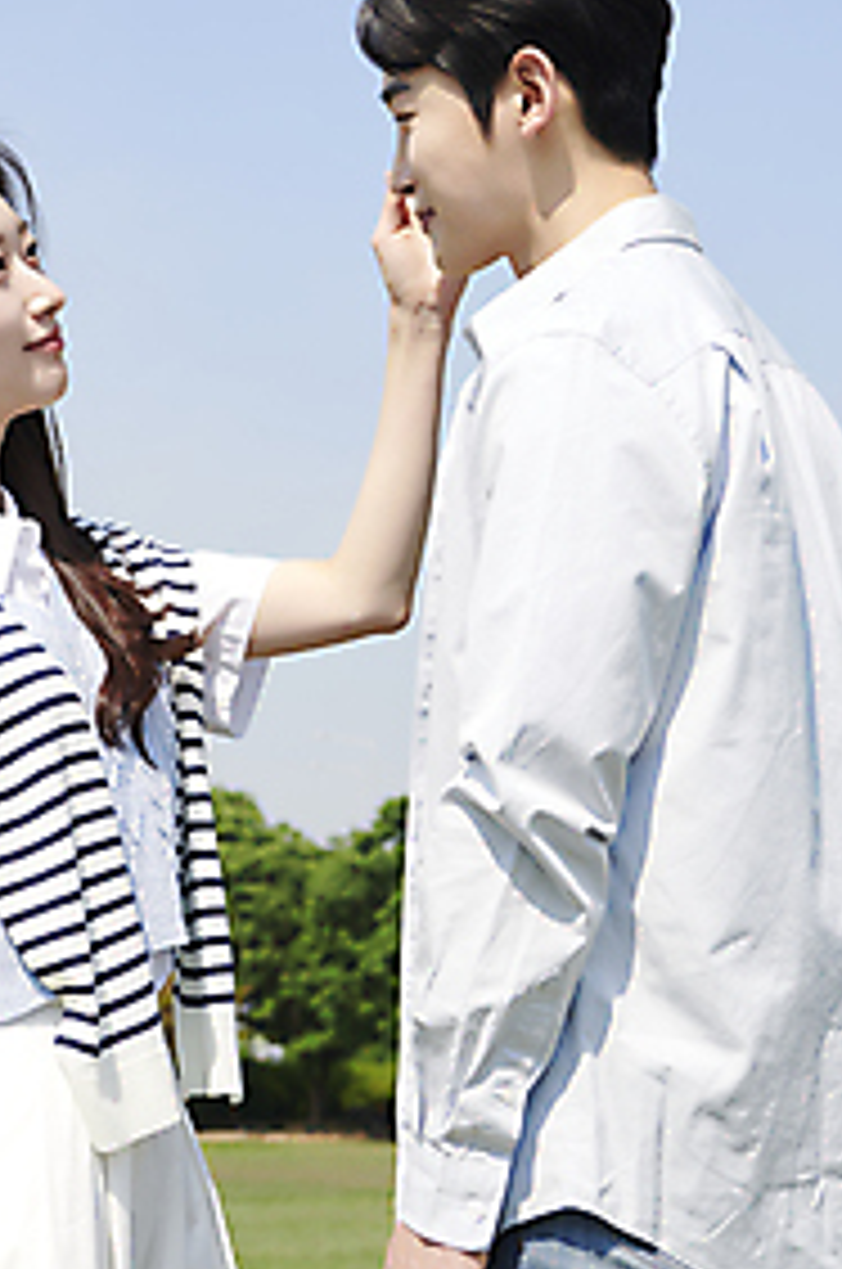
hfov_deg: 15.4
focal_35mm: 88
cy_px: 414
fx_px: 3099
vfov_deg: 23.0
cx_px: 270
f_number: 6.3
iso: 100
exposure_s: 1/320
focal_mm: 52
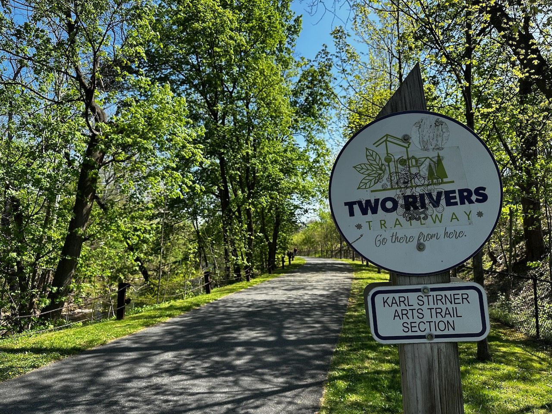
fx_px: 383
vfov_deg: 56.8
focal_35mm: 24
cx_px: 276
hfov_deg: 71.6
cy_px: 207
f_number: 1.78
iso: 80
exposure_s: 1/1664
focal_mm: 6.86
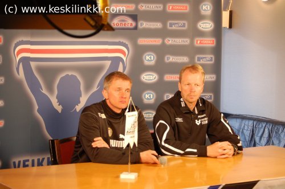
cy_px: 94
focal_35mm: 90
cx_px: 142
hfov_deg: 22.6
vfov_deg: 15.1
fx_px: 712
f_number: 4.2
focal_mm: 60
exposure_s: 1/15
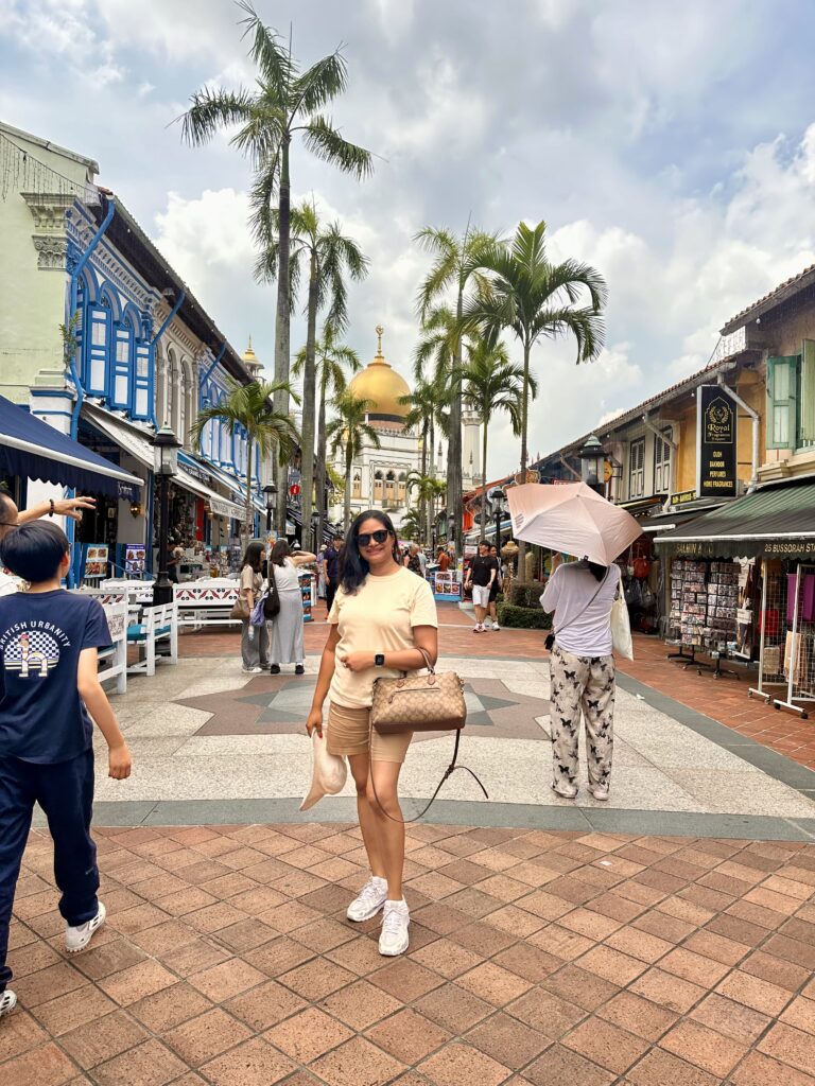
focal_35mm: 24
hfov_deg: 56.8
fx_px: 753
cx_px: 408
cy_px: 543
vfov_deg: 71.6
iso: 80
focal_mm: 6.86
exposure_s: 1/1880
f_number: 1.78
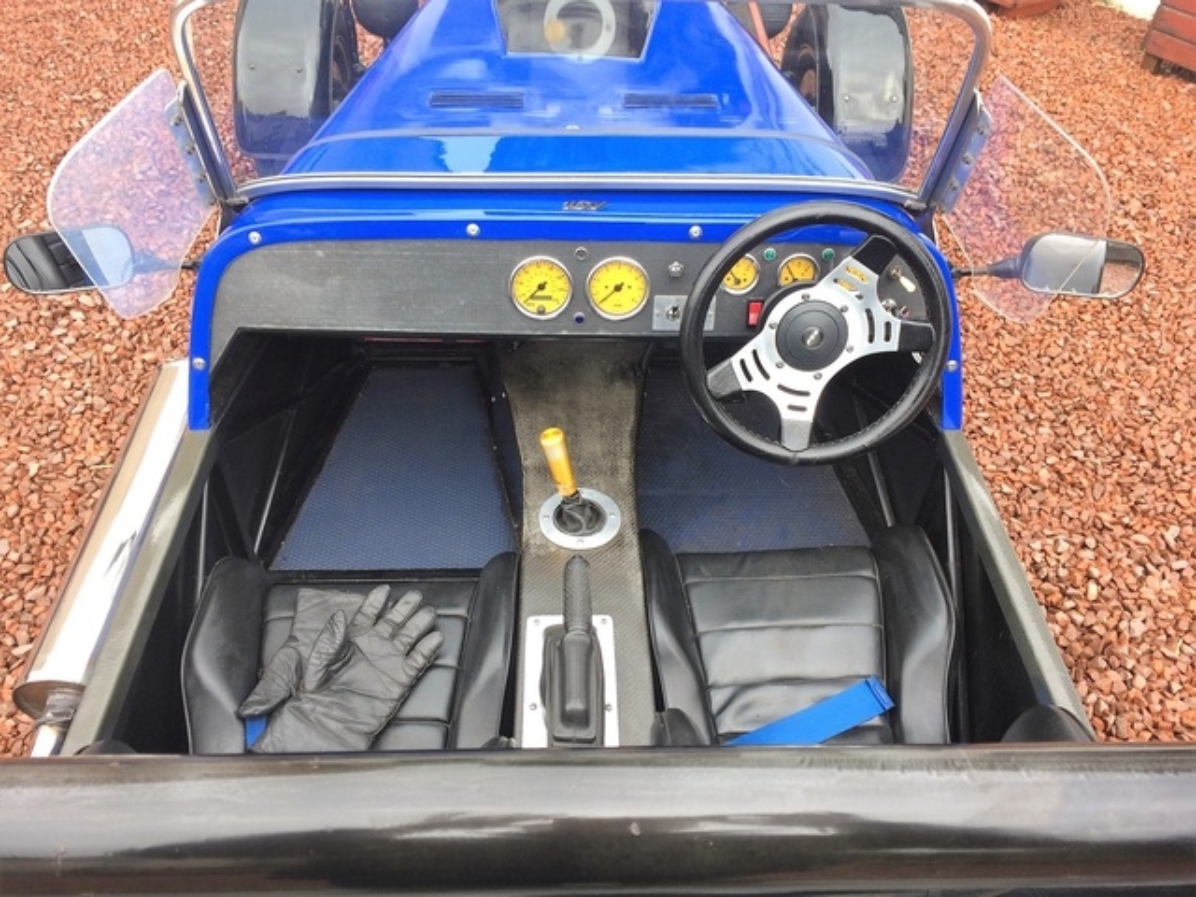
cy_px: 448
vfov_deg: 48.2
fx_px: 1002
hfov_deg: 61.7
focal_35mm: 29
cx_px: 598
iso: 32
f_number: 2.2
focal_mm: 4.15
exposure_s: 1/100
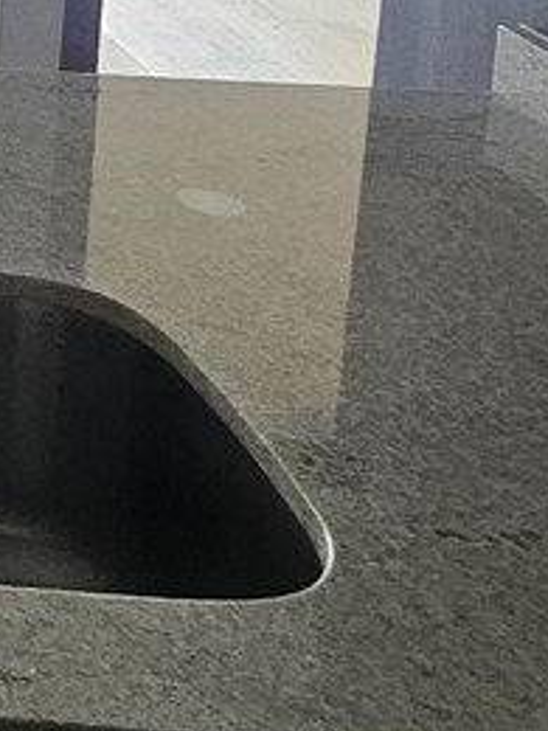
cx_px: -854
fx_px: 1689
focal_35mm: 80
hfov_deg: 12.9
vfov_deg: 20.8
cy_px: -368
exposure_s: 1/60
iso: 64
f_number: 2.2
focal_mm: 1.7
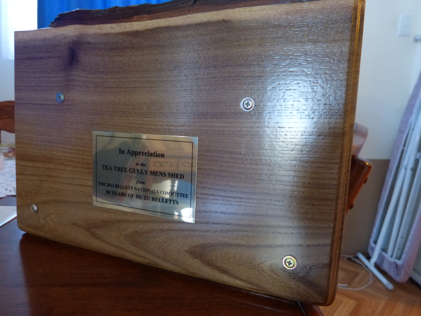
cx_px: 210
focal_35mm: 25
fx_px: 304
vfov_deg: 54.9
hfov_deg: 69.4
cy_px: 158
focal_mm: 4.5
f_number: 2.8
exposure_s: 1/10
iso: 400
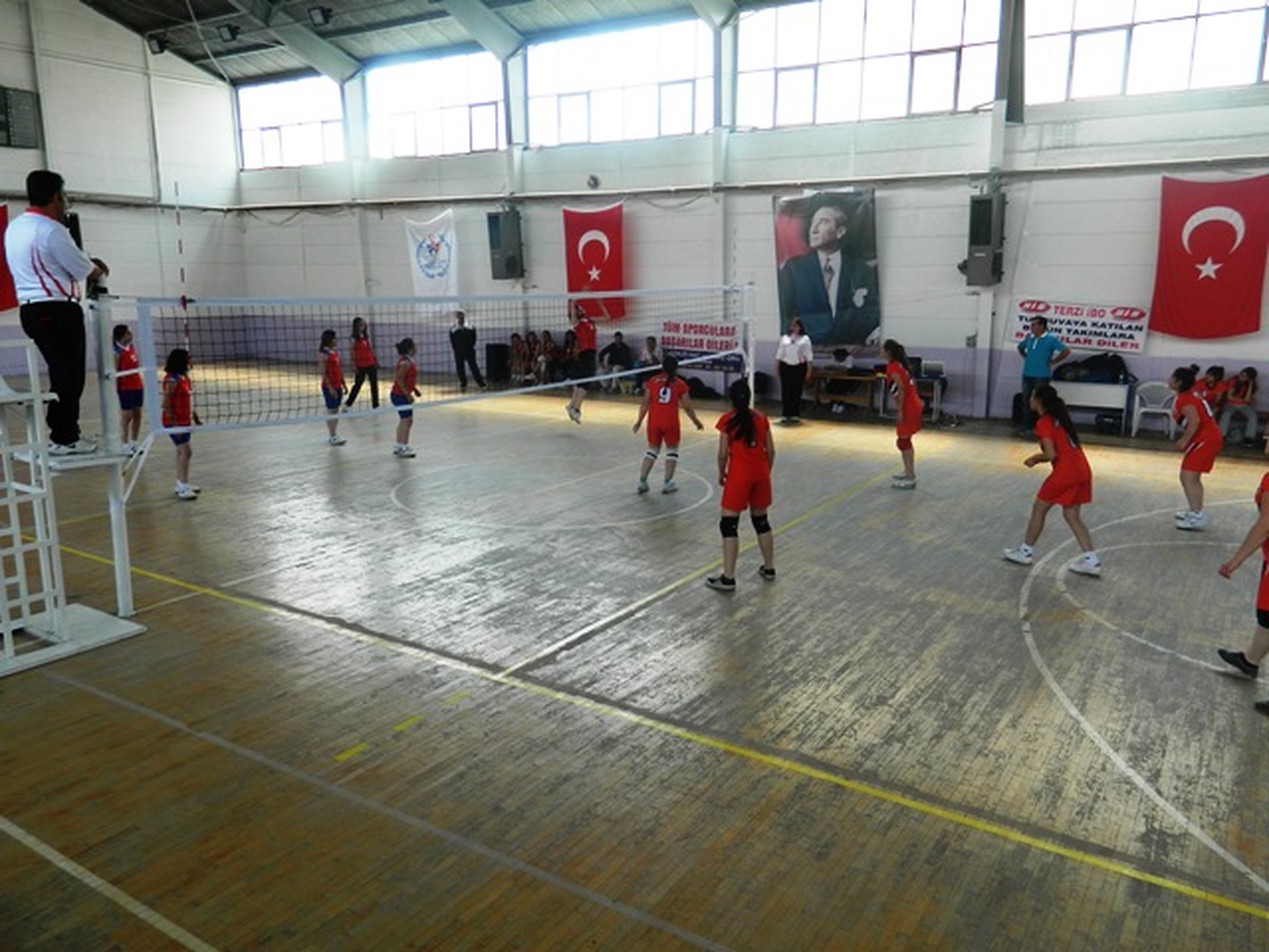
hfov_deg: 69.4
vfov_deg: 54.9
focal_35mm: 25
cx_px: 634
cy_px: 476
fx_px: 916
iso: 80
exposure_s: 1/80
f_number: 3.1
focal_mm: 4.5
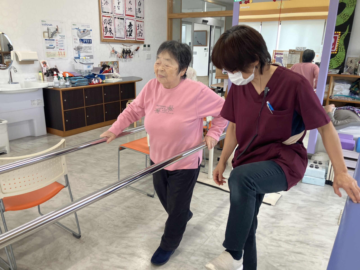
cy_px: 135
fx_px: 291
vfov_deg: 49.7
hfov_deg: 63.4
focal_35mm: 28
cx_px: 180
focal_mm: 3.99
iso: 80
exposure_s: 1/120
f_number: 1.8
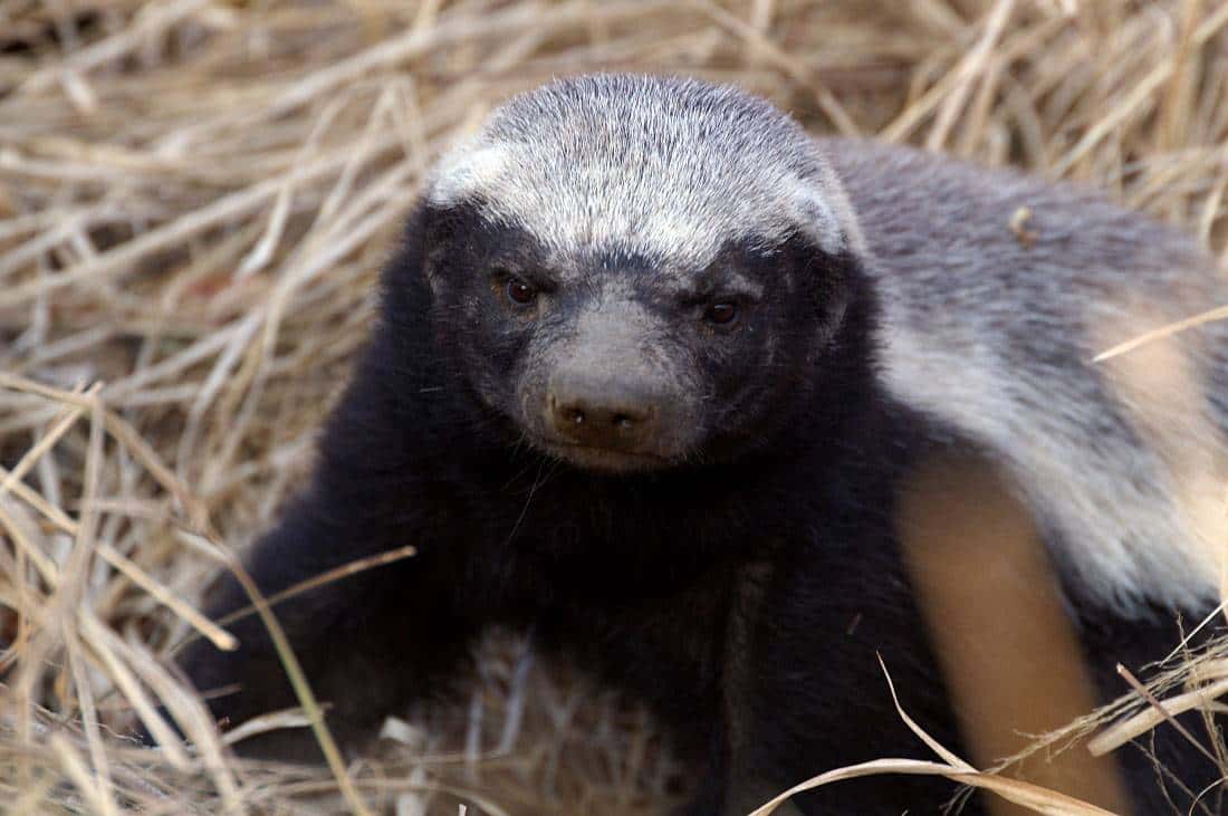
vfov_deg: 2.8
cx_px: 614
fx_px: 16867
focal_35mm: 495
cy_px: 408
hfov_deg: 4.2
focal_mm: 330
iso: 200
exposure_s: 1/80
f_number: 6.3
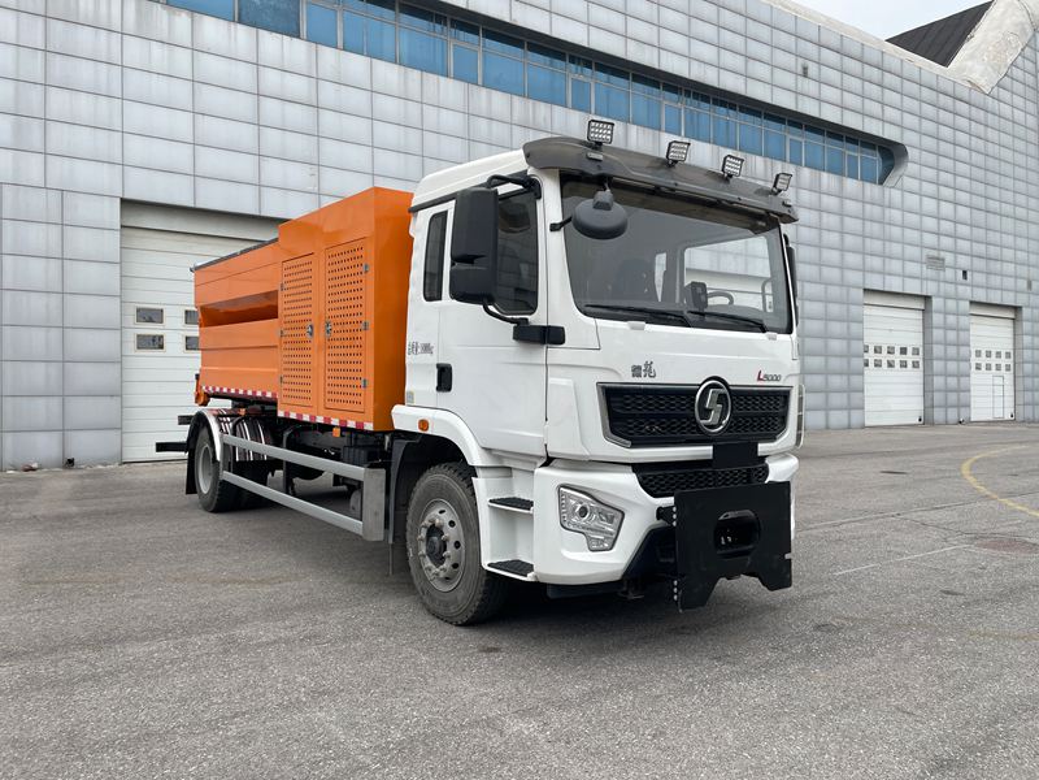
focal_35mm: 26
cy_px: 390
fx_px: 780
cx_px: 520
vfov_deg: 53.1
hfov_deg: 67.3
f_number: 1.6
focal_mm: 4.2
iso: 32
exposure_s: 1/1171
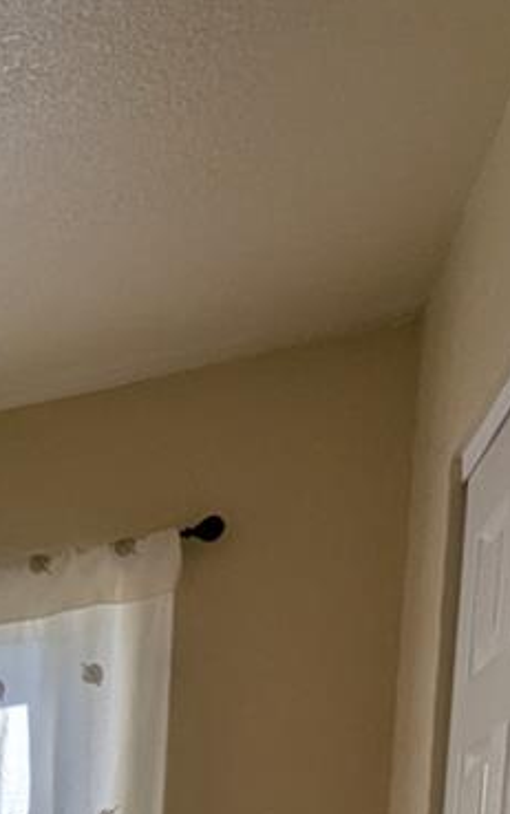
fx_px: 1244
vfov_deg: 26.6
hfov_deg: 16.4
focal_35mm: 56
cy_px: 1208
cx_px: -564
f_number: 2.2
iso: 50
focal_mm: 1.95
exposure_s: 1/675
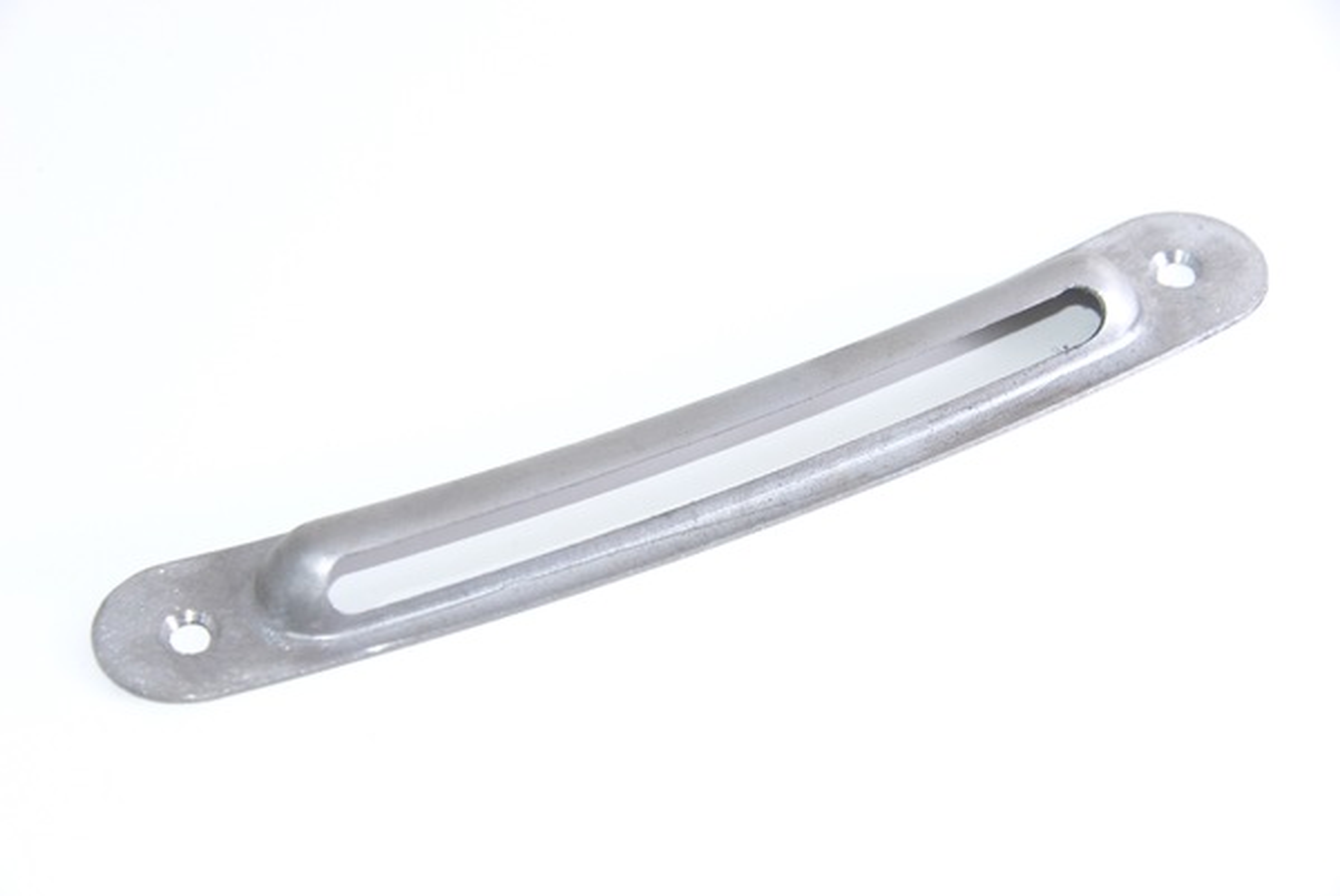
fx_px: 5960
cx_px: 670
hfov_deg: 12.8
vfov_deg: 8.6
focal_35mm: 160
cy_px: 448
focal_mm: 160
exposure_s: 1/250
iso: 1600
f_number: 11
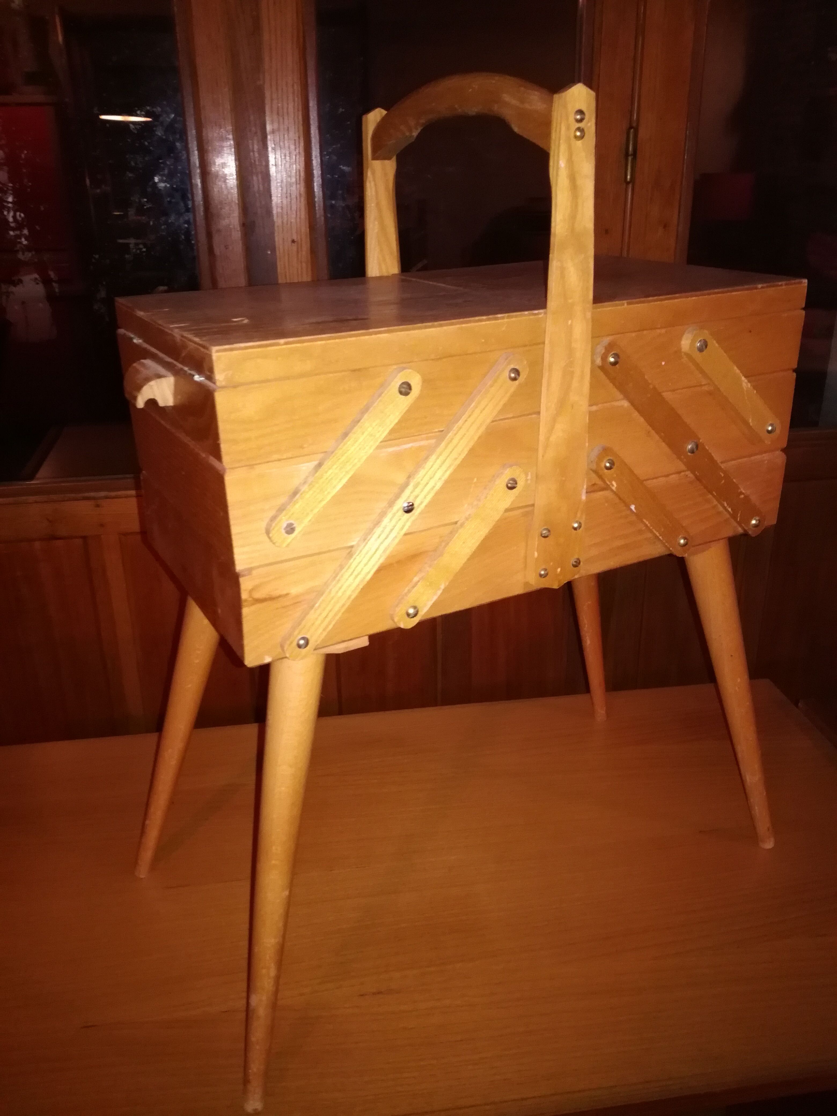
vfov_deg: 65.3
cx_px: 418
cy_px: 558
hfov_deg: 51.4
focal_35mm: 27
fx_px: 870
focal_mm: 3.79
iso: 500
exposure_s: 1/25
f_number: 2
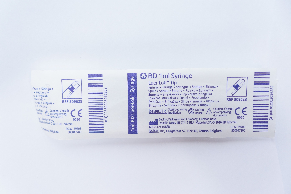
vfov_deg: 28.0
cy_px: 97
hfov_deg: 41.2
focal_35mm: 48
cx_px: 146
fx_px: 388
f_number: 4
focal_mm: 32
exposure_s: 1/60
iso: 800
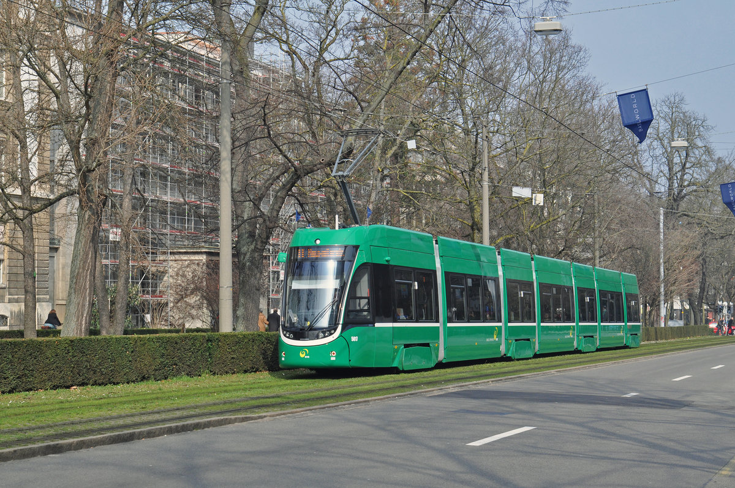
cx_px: 368
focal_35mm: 69
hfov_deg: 29.3
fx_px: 1407
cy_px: 244
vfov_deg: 19.7
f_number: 6.3
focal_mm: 46
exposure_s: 1/1000
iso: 400
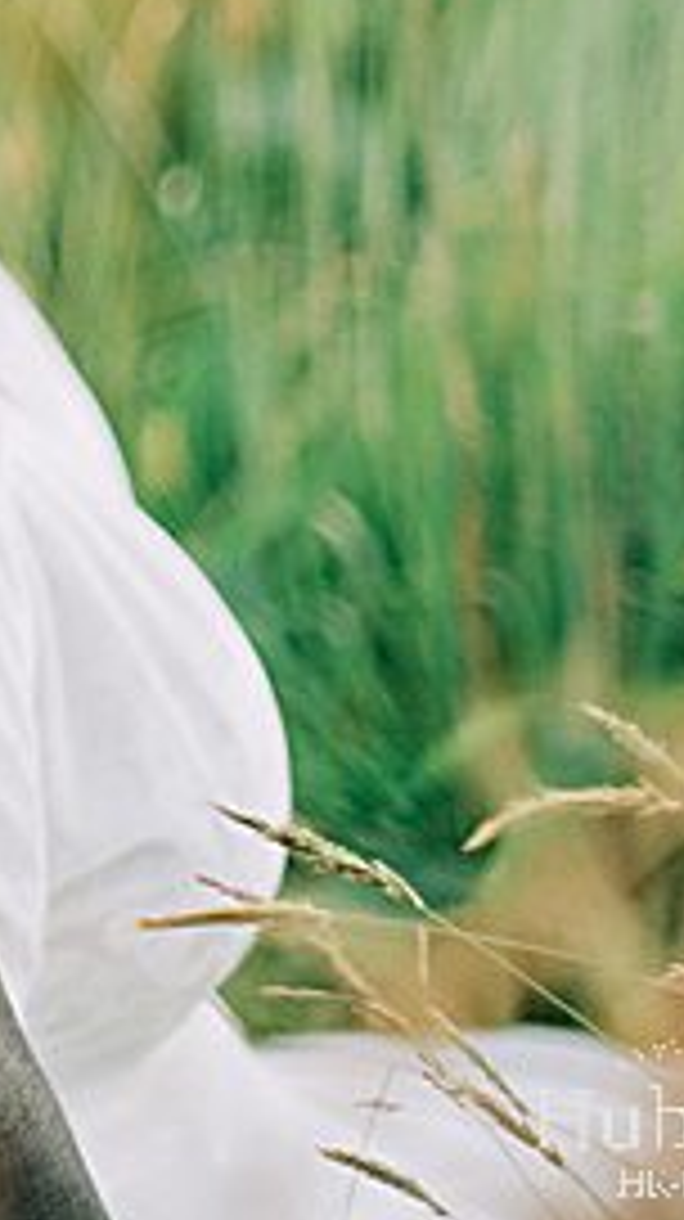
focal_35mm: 182
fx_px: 5881
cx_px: -990
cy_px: -164
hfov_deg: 6.3
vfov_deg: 11.6
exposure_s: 1/2000
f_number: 1.4
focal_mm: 50
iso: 640
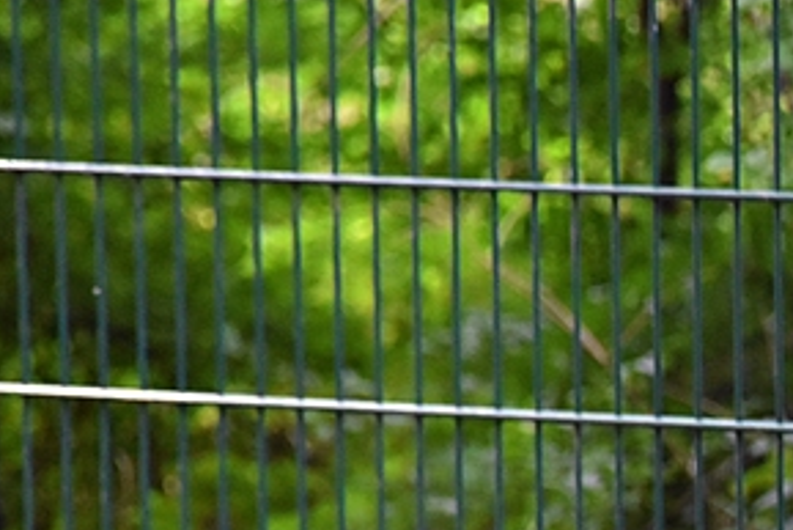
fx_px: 16418
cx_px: 1279
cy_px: 551
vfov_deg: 1.8
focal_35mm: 745
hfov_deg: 2.8
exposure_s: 1/125
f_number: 5.6
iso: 2500
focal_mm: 140
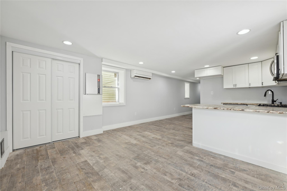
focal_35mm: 15
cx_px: 144
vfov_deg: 77.3
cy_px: 96
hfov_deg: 100.4
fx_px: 120
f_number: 11
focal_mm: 15
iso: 100
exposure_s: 1/5
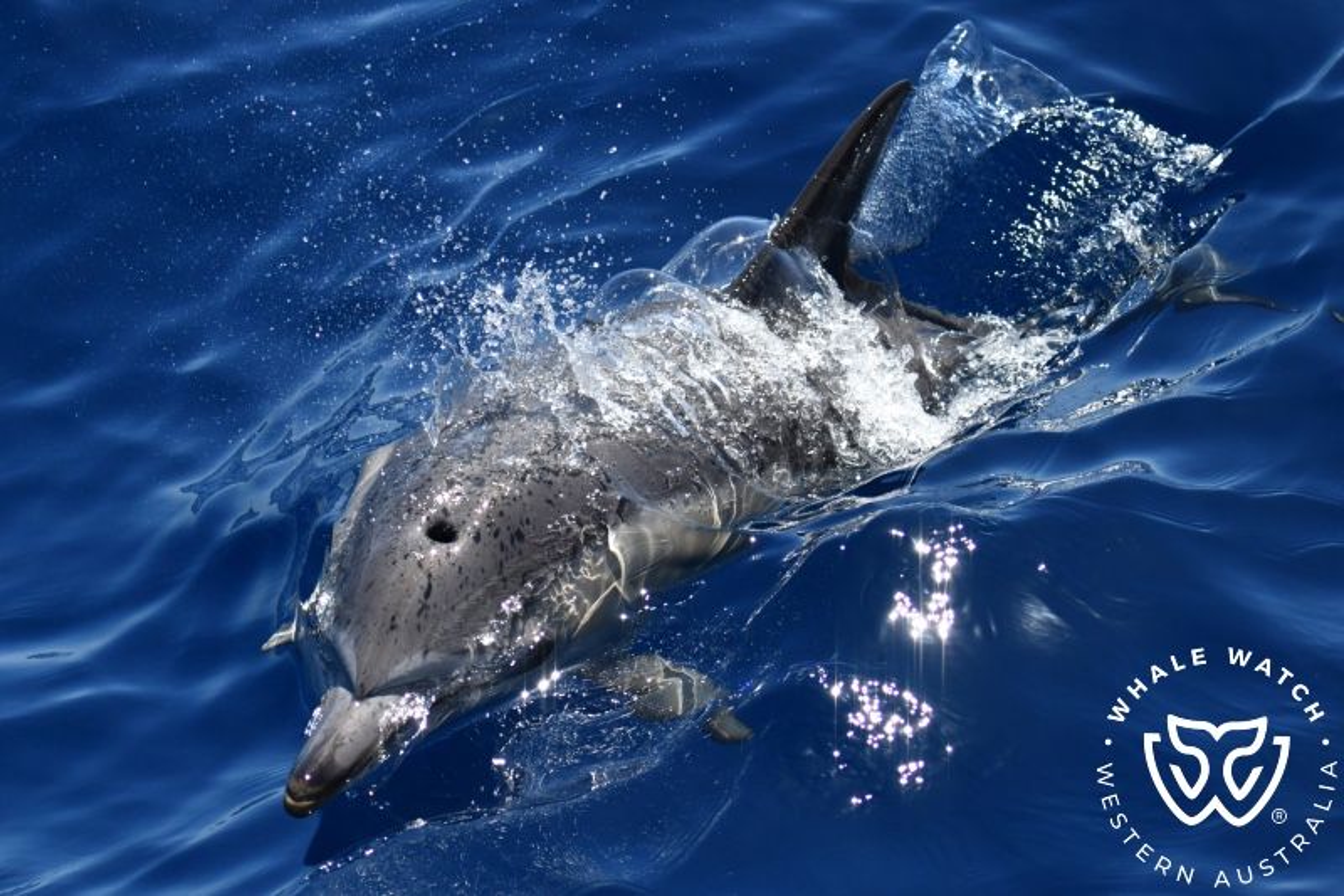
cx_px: 672
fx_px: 4479
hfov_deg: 17.1
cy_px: 448
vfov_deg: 11.4
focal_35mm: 120
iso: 1250
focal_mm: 120
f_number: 5
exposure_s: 1/8000
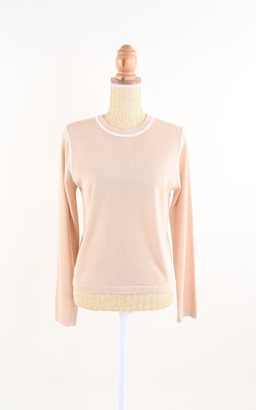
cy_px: 206
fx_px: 413
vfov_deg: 52.7
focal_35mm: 37
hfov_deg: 34.4
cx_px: 135
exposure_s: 1/125
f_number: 9
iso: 125
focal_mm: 36
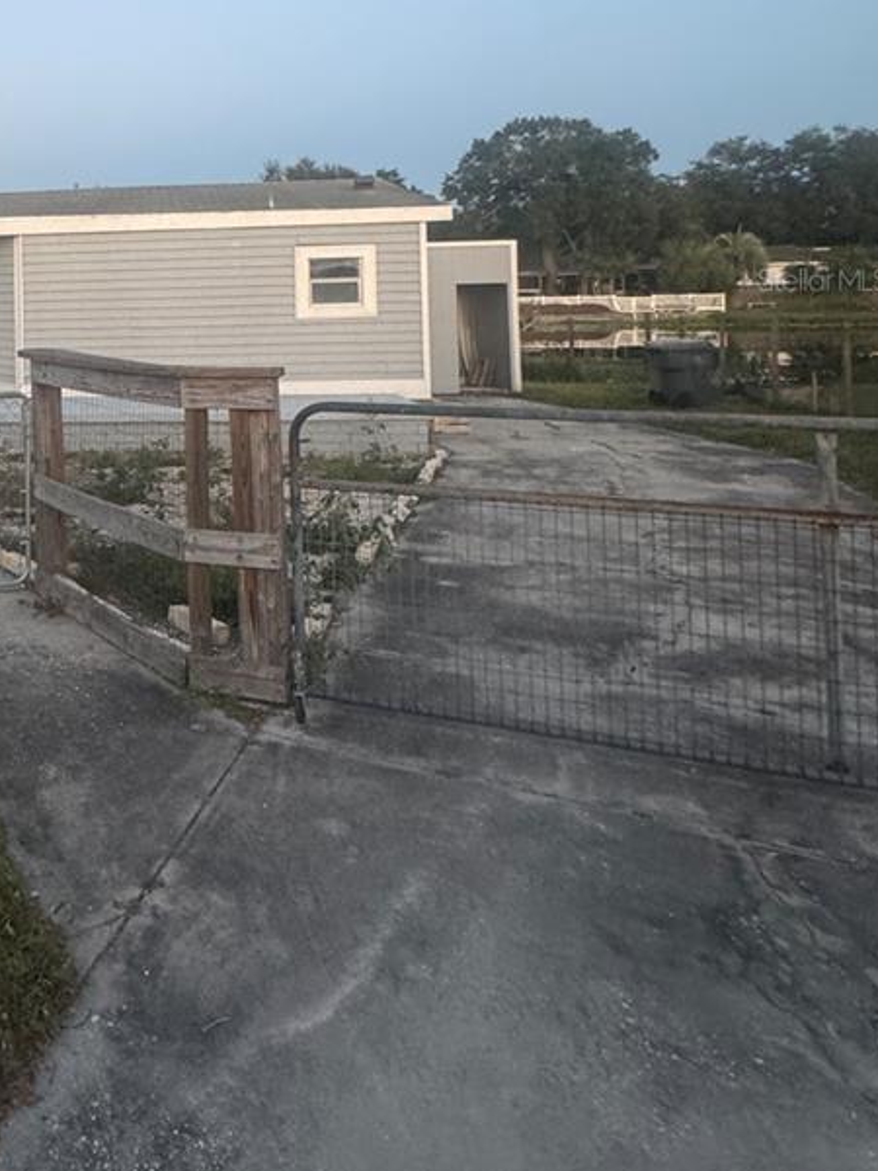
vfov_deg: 59.7
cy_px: 279
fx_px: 947
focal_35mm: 28
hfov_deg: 43.3
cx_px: 18
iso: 320
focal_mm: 2.22
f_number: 2.2
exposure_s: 1/82
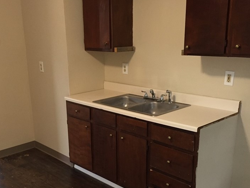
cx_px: 103
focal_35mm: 42
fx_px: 303
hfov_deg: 44.6
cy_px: 129
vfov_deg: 34.0
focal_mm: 4.15
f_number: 2.2
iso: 160
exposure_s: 1/30
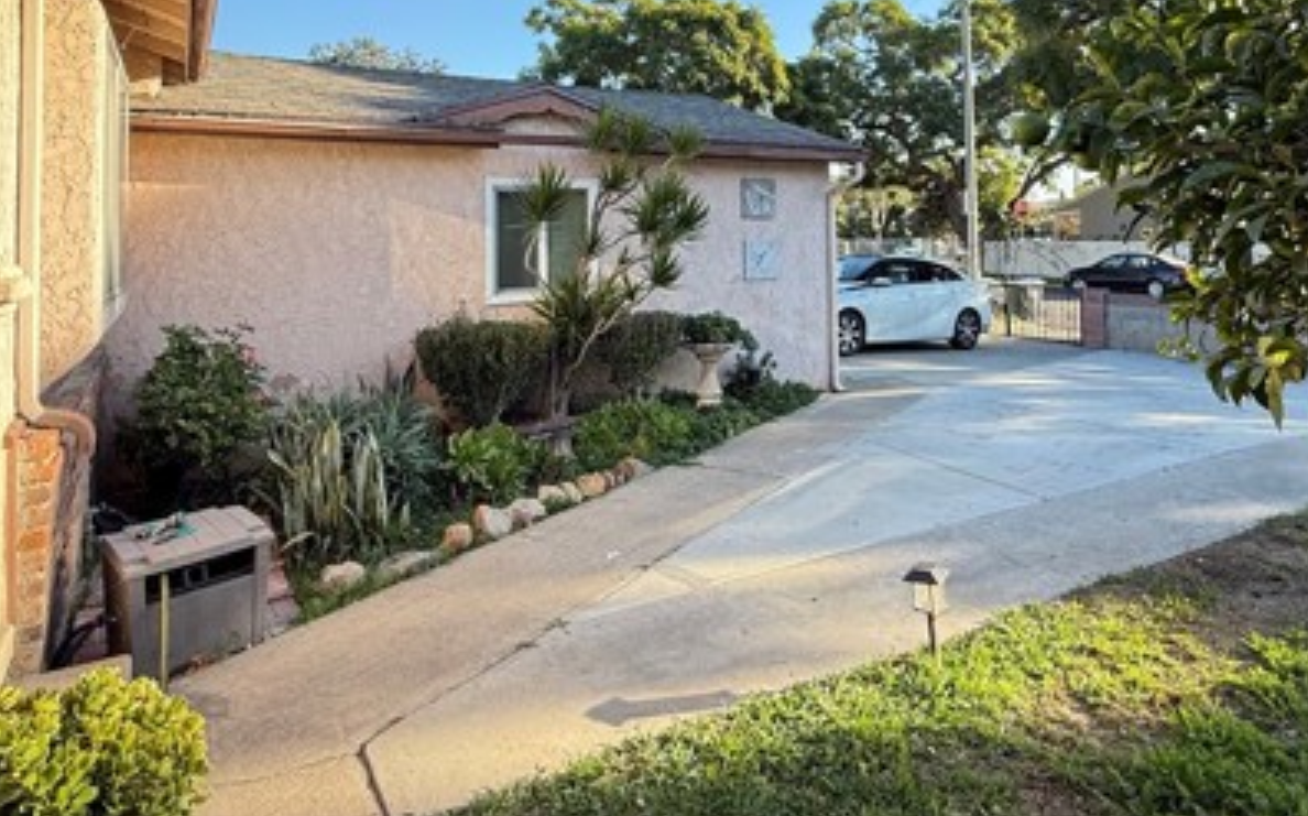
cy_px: 202
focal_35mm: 24
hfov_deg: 74.7
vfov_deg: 49.0
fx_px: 855
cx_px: 707
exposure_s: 1/241
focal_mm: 2.22
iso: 50
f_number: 2.2
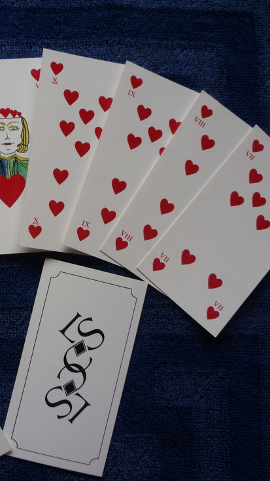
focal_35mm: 43
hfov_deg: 26.5
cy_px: 236
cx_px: 12
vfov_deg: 47.4
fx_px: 548
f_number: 3.3
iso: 80
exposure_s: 1/60
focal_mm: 5.2
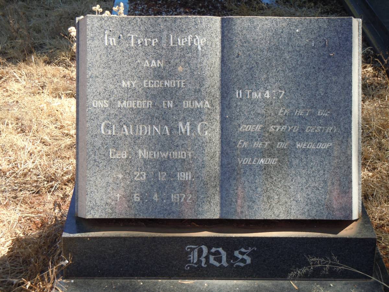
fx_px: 865
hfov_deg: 25.3
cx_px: 194
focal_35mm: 77
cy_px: 146
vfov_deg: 19.1
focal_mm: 13.9
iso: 200
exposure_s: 1/400
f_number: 4.3
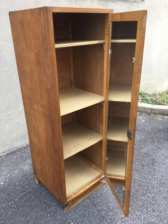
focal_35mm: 31
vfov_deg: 58.4
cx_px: 84
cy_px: 112
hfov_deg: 45.4
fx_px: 201
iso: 25
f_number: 2.4
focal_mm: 3.3
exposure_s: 1/50
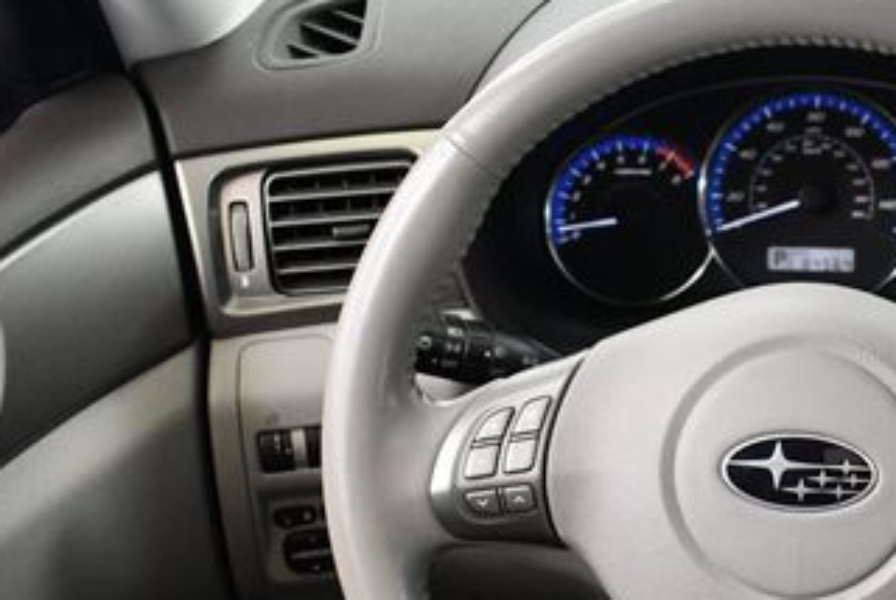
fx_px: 1794
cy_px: 446
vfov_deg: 18.8
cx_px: 812
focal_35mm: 72
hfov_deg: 27.0
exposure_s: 1/125
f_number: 3.5
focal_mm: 18
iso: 2800
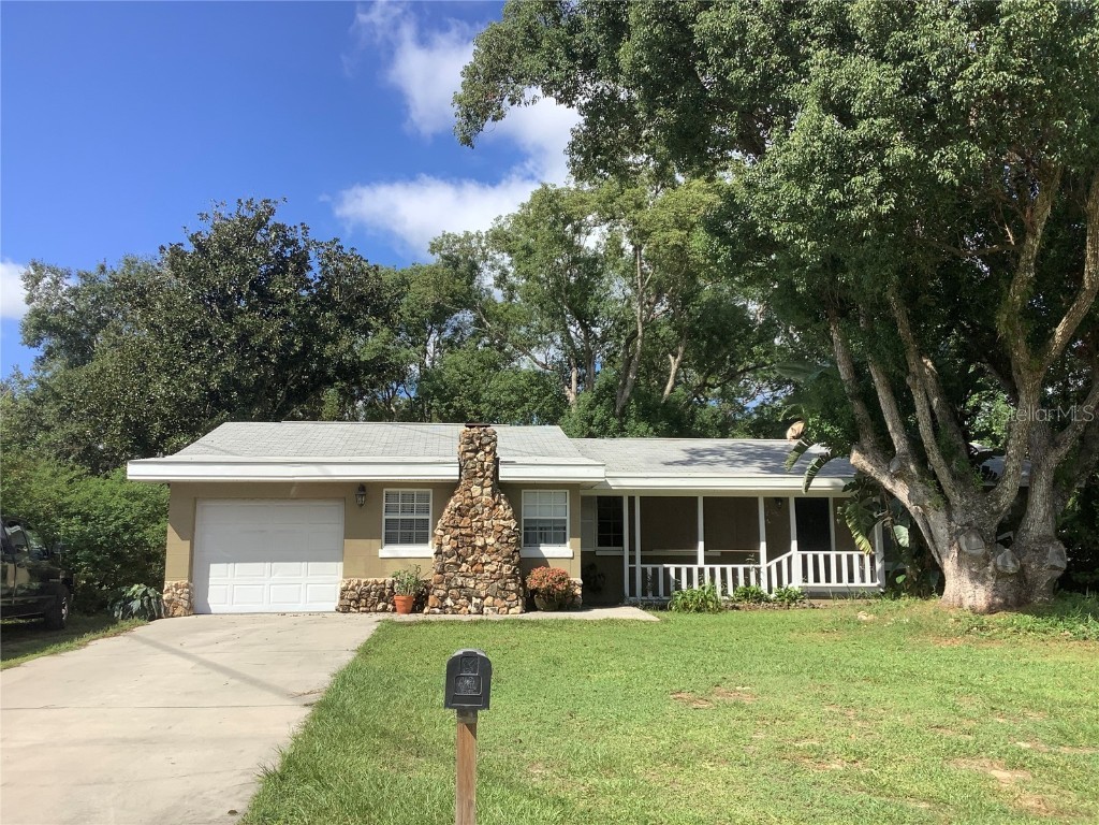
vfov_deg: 45.4
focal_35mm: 31
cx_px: 550
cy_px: 412
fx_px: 984
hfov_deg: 58.4
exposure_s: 1/1235
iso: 25
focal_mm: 3.3
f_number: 2.4
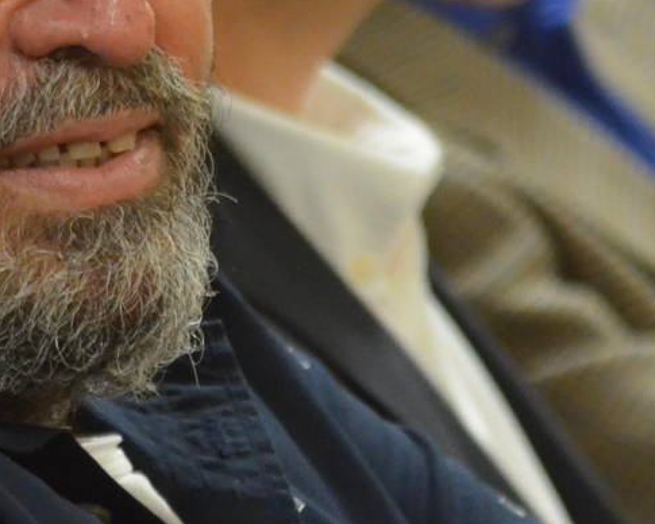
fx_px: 8762
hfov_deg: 4.3
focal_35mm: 452
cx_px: -16
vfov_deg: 3.4
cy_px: 129
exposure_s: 1/100
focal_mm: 78
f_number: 3.5
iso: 2500
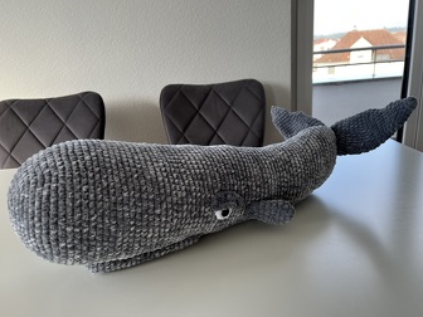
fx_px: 330
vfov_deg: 51.4
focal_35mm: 27
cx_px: 217
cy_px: 161
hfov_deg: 65.3
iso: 32
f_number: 1.6
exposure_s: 1/124
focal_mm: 5.1
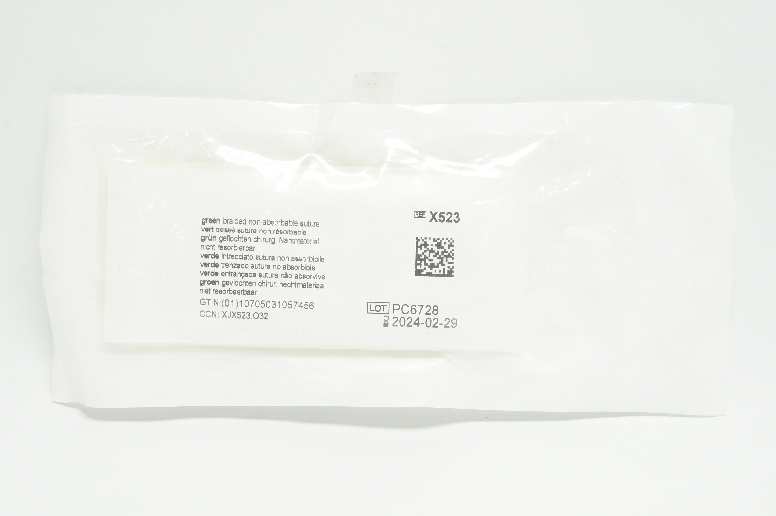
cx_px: 388
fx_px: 1260
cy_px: 258
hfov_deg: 34.2
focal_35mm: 58
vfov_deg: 23.1
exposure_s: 1/15
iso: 400
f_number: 11
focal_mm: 39
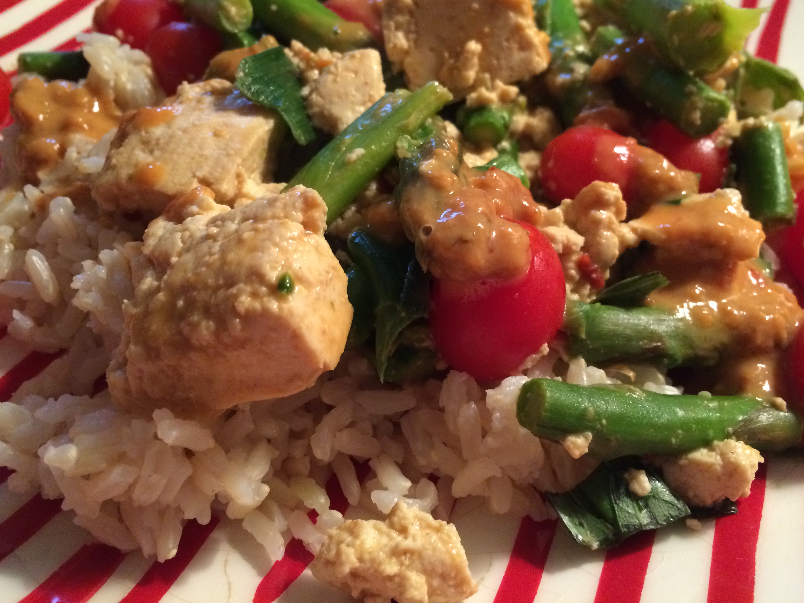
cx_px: 405
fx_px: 790
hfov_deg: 54.0
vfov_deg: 41.7
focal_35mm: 34
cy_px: 252
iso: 320
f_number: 2.2
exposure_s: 1/30
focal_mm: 4.15
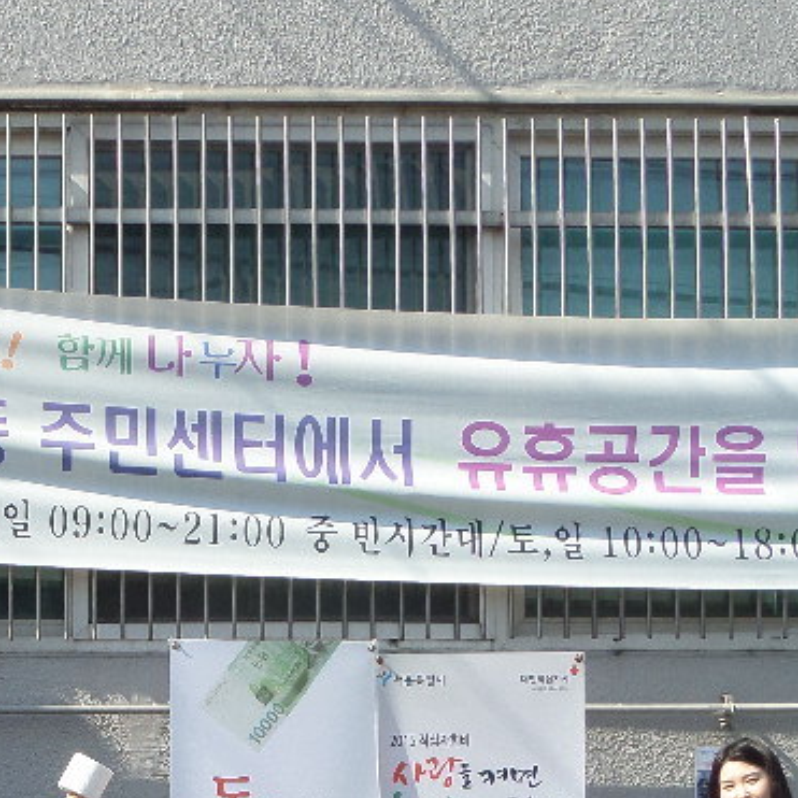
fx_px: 2034
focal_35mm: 78
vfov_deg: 21.5
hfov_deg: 21.6
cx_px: 41
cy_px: 770
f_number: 3.4
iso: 80
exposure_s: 1/500
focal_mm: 5.3
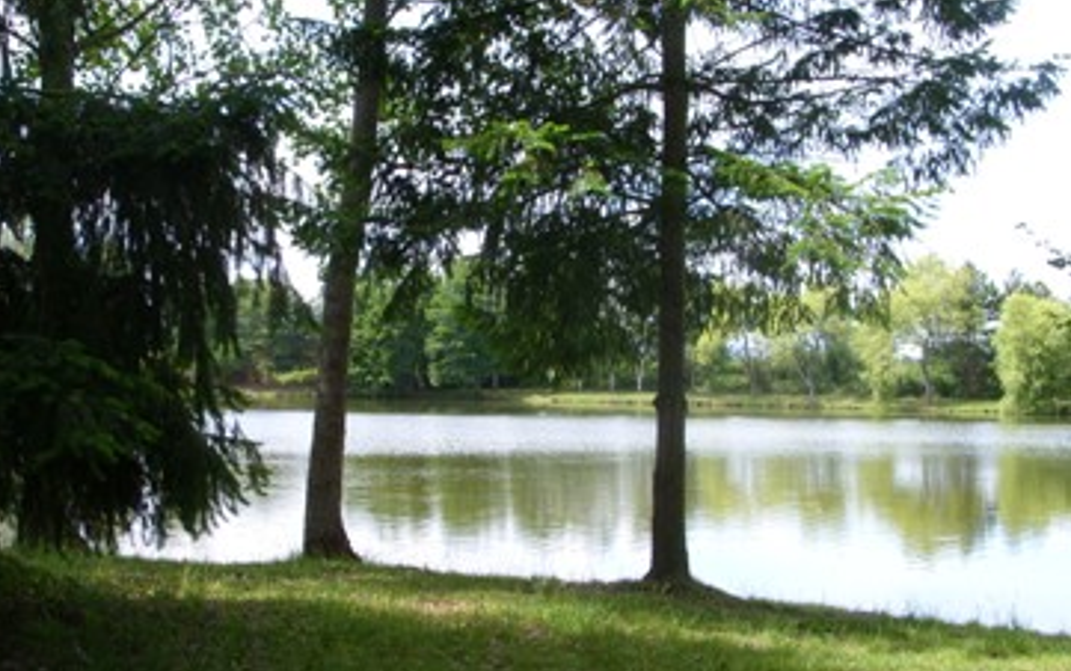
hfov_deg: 40.2
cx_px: 466
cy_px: 338
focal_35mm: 50
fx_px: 1460
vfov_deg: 25.9
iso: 50
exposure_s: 1/209
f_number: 4
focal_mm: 7.8
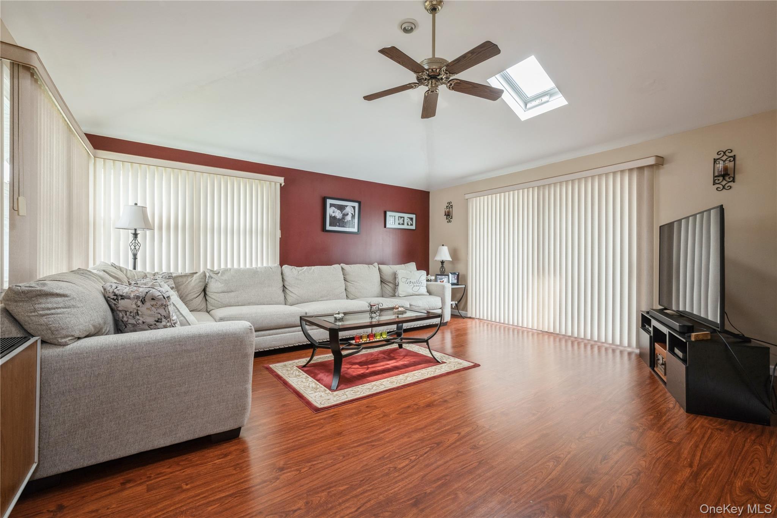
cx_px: 388
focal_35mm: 15
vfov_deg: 77.3
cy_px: 259
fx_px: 324
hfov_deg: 100.4
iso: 400
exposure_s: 1/13
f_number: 11
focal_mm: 15
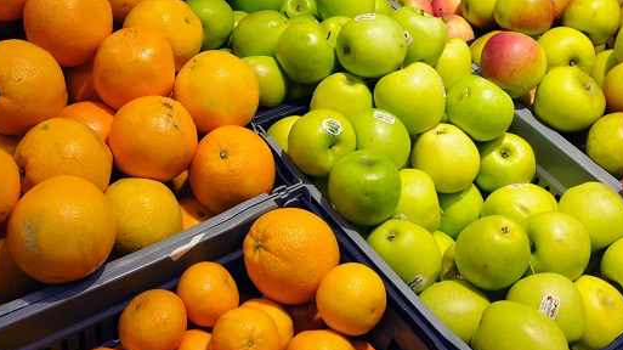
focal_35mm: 47
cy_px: 140
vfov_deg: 25.4
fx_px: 776
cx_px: 298
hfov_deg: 43.7
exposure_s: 1/50
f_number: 6.3
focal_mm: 24
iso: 320
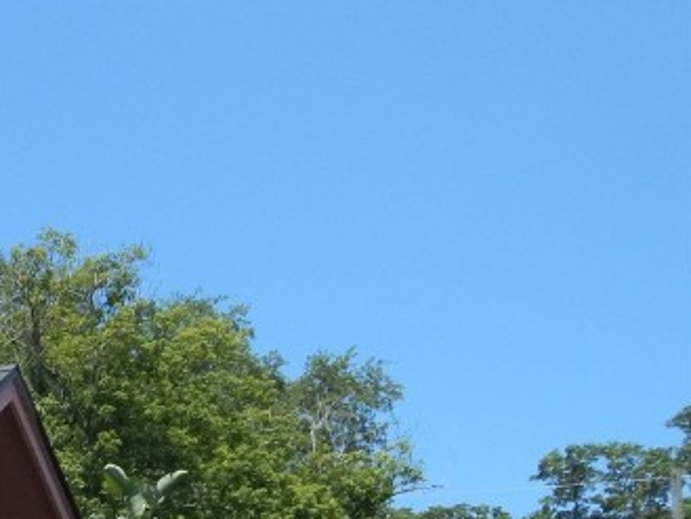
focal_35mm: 109
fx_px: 2177
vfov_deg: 12.9
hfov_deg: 16.3
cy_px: 782
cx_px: -378
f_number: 3.3
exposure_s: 1/1500
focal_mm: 6.1
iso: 125
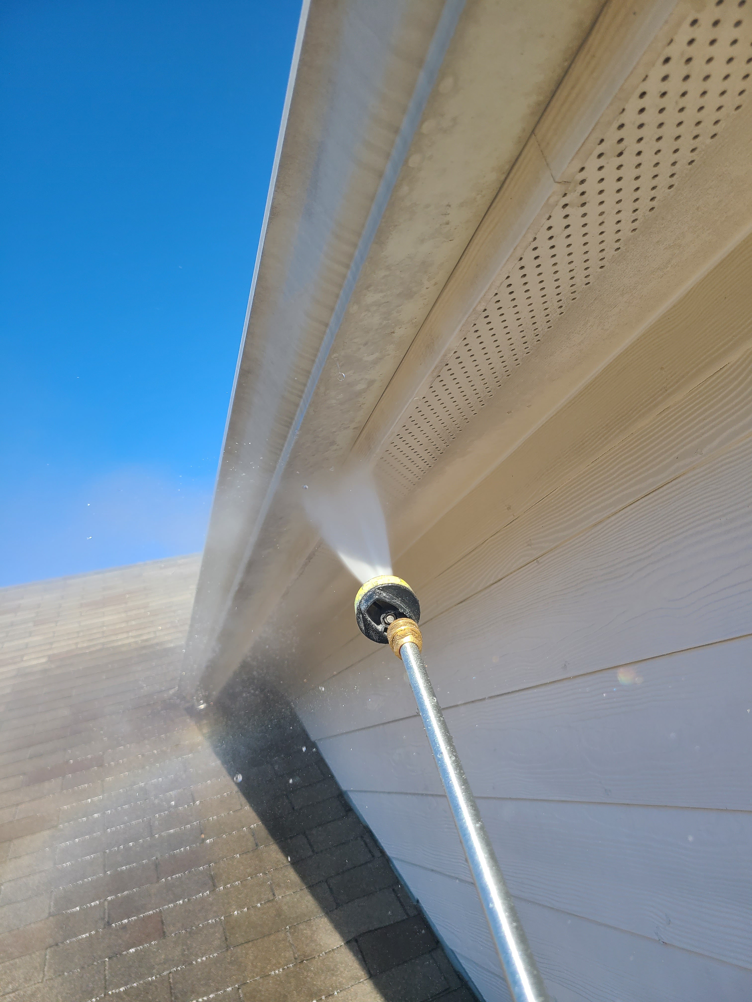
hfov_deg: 53.1
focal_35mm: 26
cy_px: 501
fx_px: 753
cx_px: 376
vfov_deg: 67.3
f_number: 1.8
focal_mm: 5.4
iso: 40
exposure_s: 1/1218
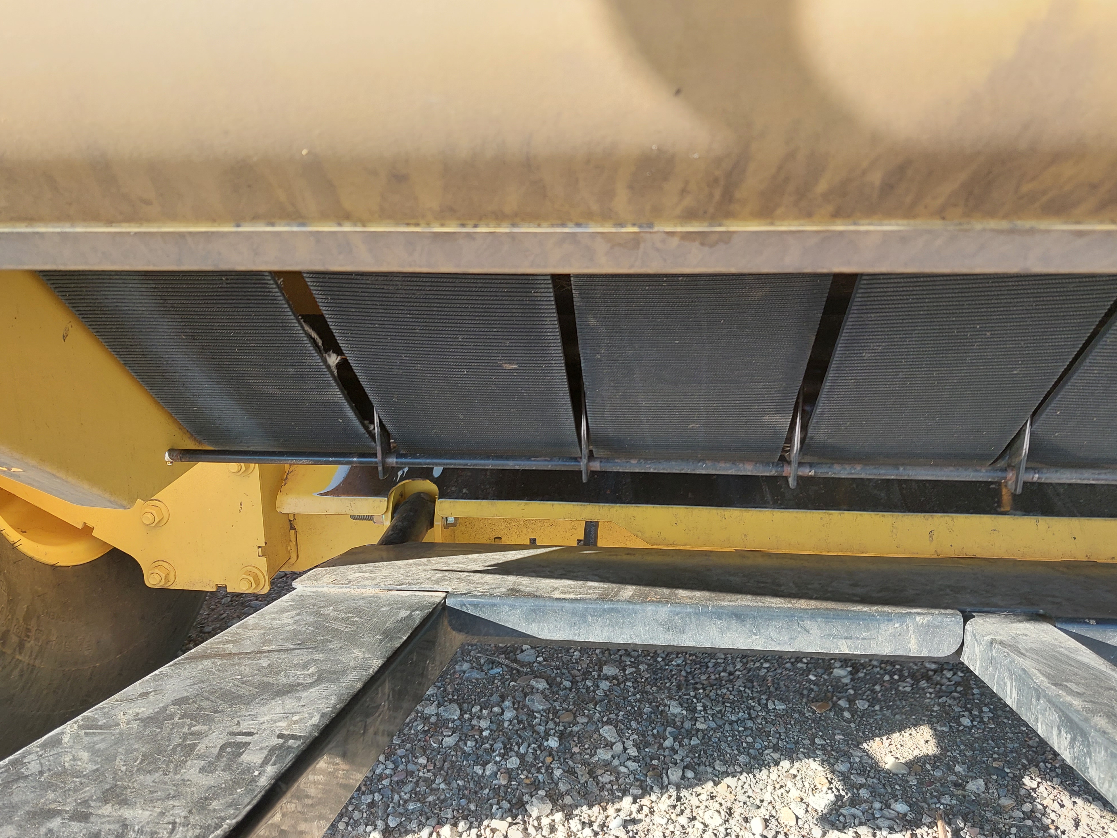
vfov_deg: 49.7
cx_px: 564
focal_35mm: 28
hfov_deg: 63.4
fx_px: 904
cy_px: 424
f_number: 1.8
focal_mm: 4
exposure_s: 1/120
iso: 25
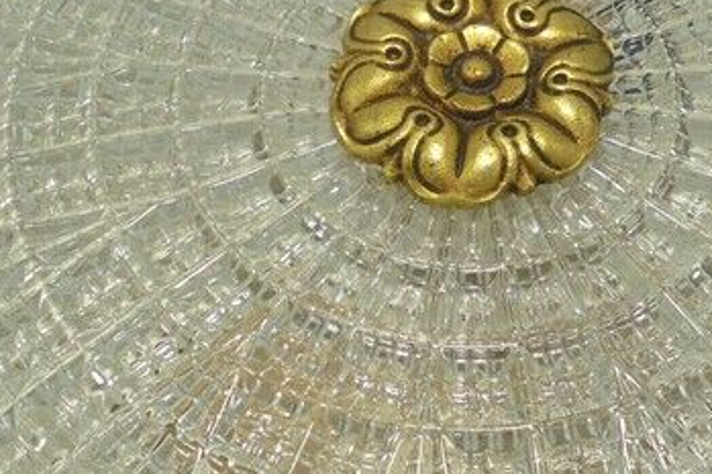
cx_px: 449
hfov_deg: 20.0
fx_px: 2015
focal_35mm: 102
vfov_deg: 13.4
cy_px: 344
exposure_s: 1/80
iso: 100
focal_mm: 6.9
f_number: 4.2
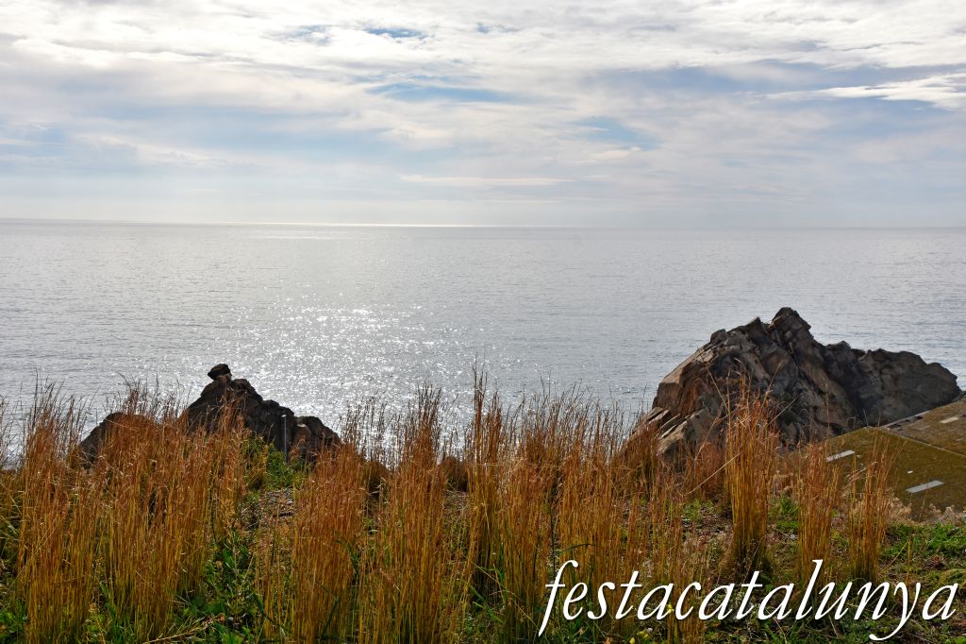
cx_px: 483
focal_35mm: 48
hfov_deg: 41.1
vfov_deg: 28.1
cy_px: 322
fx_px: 1288
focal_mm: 32
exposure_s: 1/640
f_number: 13
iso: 250
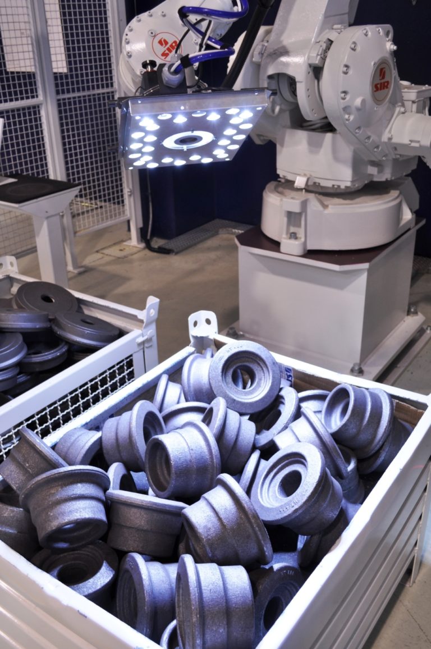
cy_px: 324
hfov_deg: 39.9
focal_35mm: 33
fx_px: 594
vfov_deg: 57.3
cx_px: 216
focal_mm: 22
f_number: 4.5
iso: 200
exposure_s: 1/13
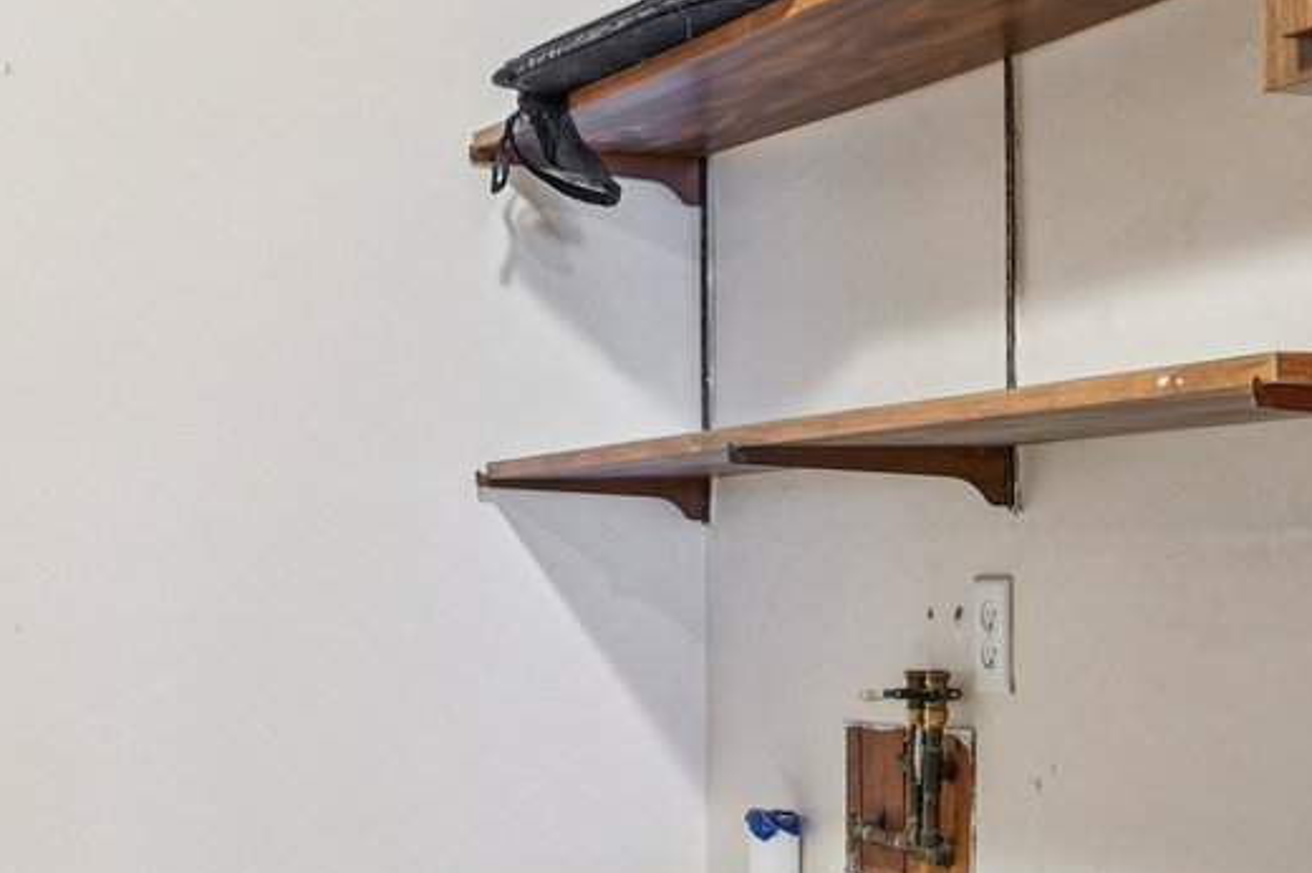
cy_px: 529
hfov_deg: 29.9
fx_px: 2440
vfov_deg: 20.3
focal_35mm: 67
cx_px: 439
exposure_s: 1/2.5
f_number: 8
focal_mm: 17
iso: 400
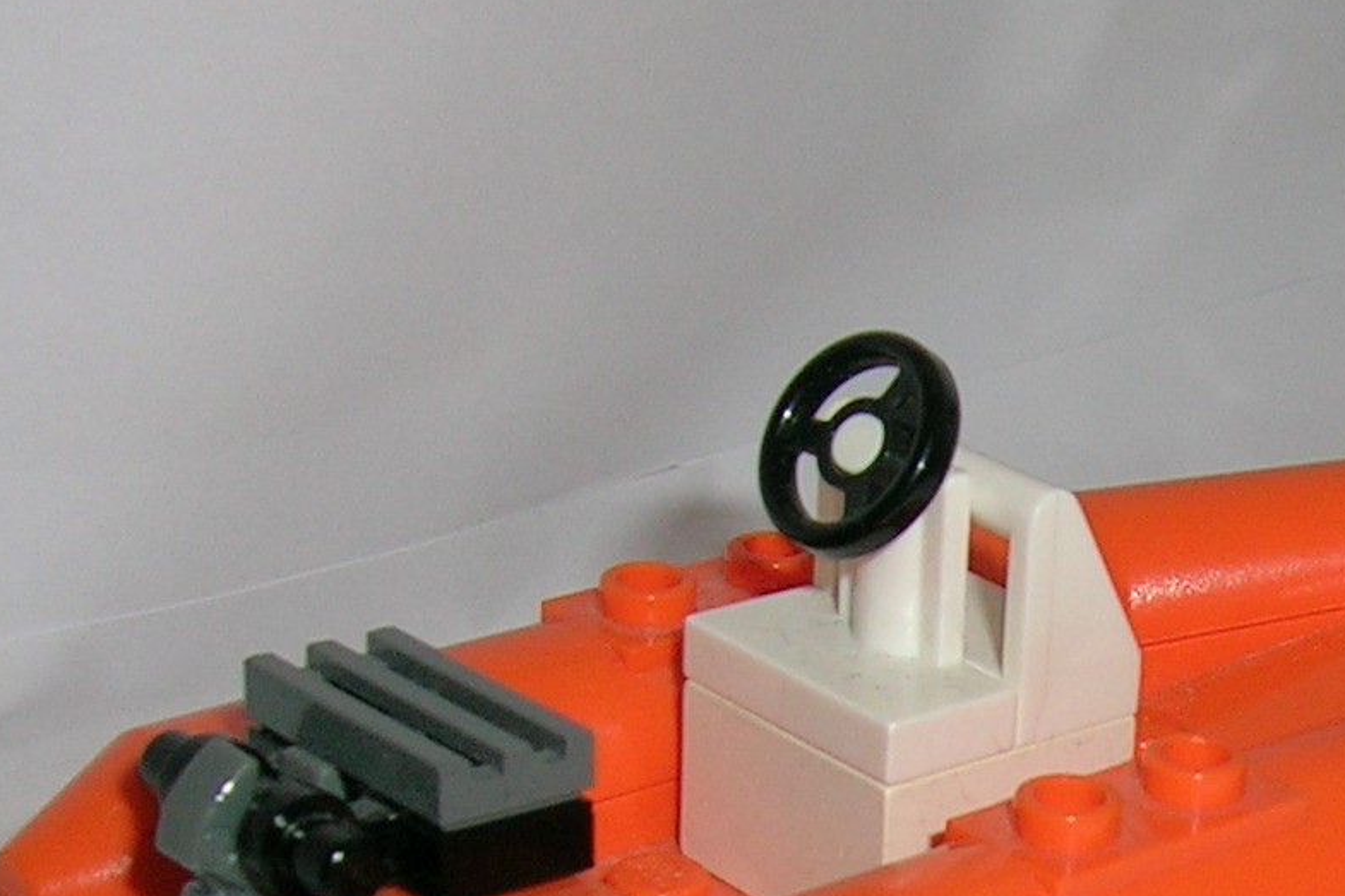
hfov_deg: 20.2
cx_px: 1573
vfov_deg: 14.1
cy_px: 939
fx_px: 3548
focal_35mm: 95
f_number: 4.8
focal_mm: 5.4
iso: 50
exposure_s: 1/60.1
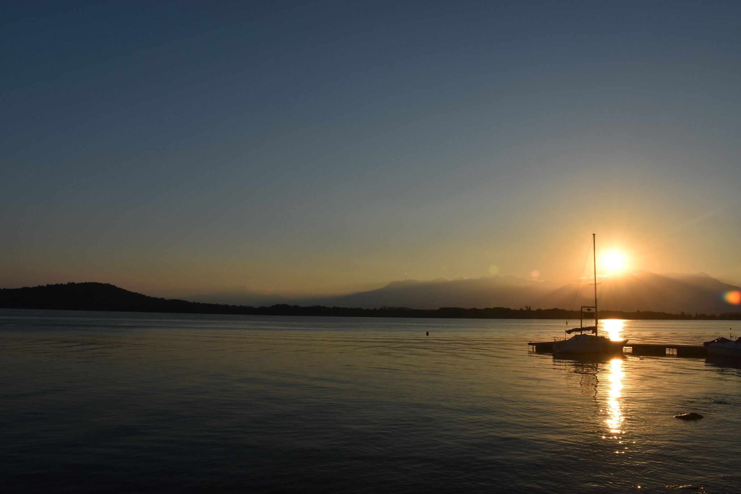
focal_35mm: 27
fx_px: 556
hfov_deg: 67.4
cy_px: 247
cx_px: 370
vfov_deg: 47.9
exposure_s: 1/200
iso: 100
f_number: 14
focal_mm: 18
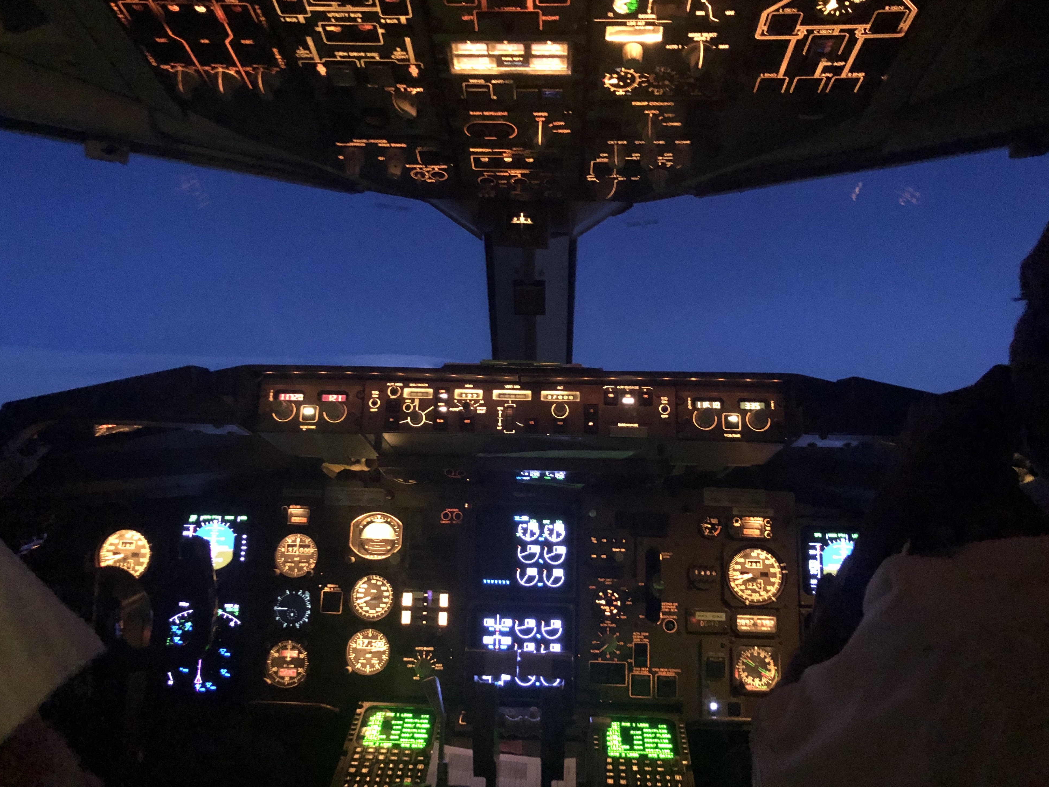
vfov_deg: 48.2
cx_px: 528
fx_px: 879
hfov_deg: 61.7
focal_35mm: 29
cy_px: 396
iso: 400
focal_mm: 4
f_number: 1.8
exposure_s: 1/4
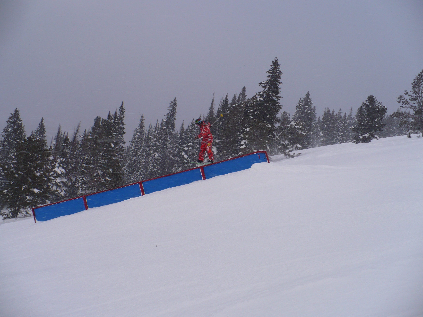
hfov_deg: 49.0
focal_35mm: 38
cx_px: 207
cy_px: 155
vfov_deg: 37.7
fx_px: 464
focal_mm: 6.1
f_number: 8
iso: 100
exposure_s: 1/160
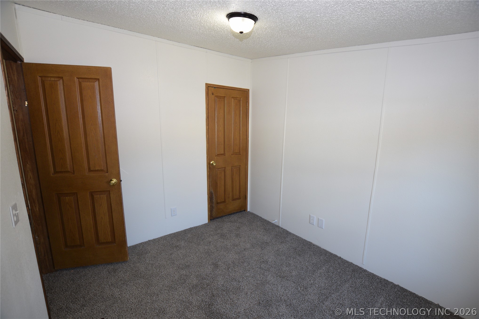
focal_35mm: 15
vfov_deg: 77.3
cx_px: 240
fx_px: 200
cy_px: 160
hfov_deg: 100.4
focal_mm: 10
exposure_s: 1/80
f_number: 4
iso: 400
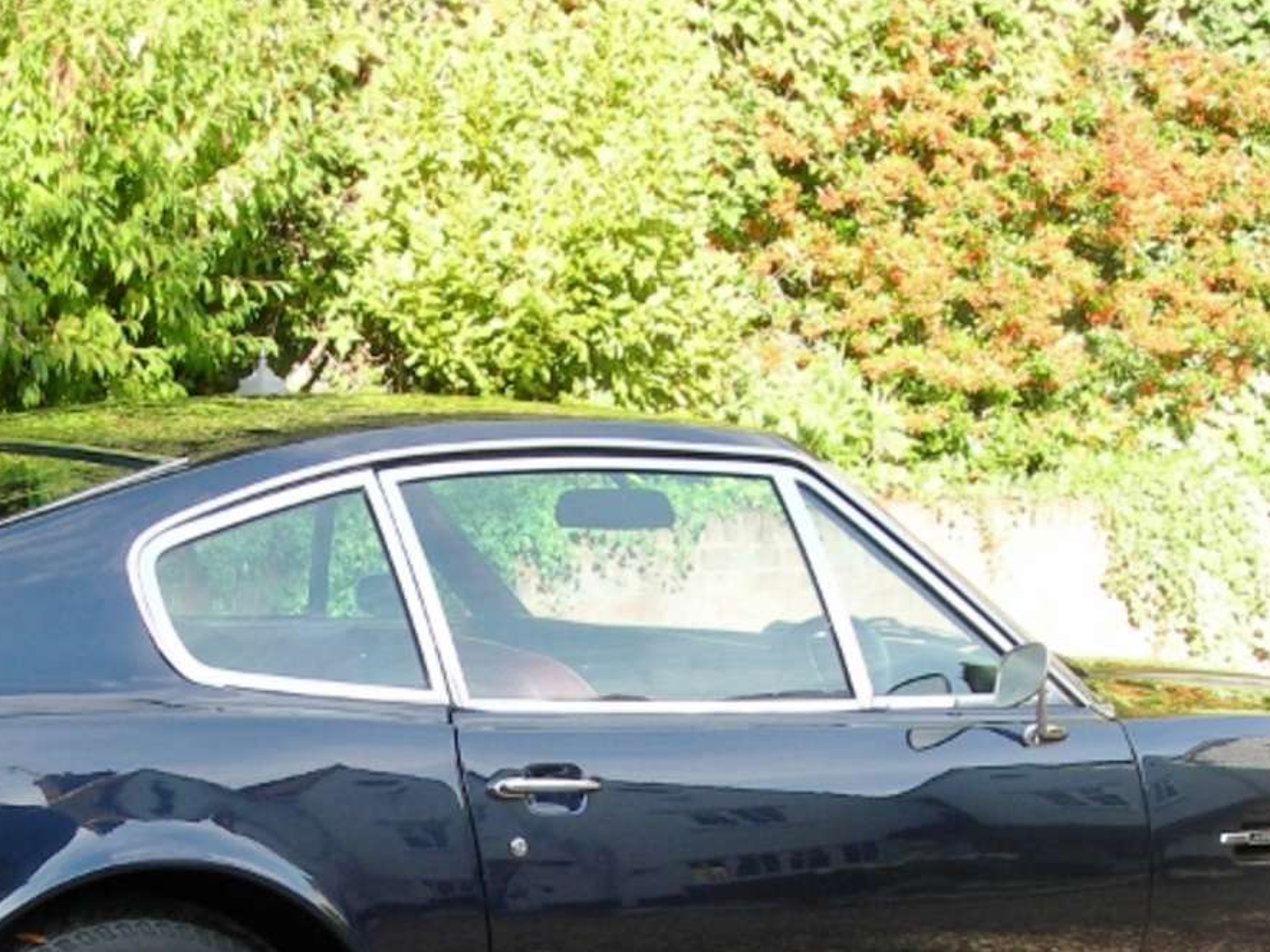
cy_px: 918
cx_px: 427
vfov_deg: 16.8
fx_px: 3155
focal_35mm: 86
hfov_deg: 22.7
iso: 50
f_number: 4.8
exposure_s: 1/79.8
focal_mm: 7.8
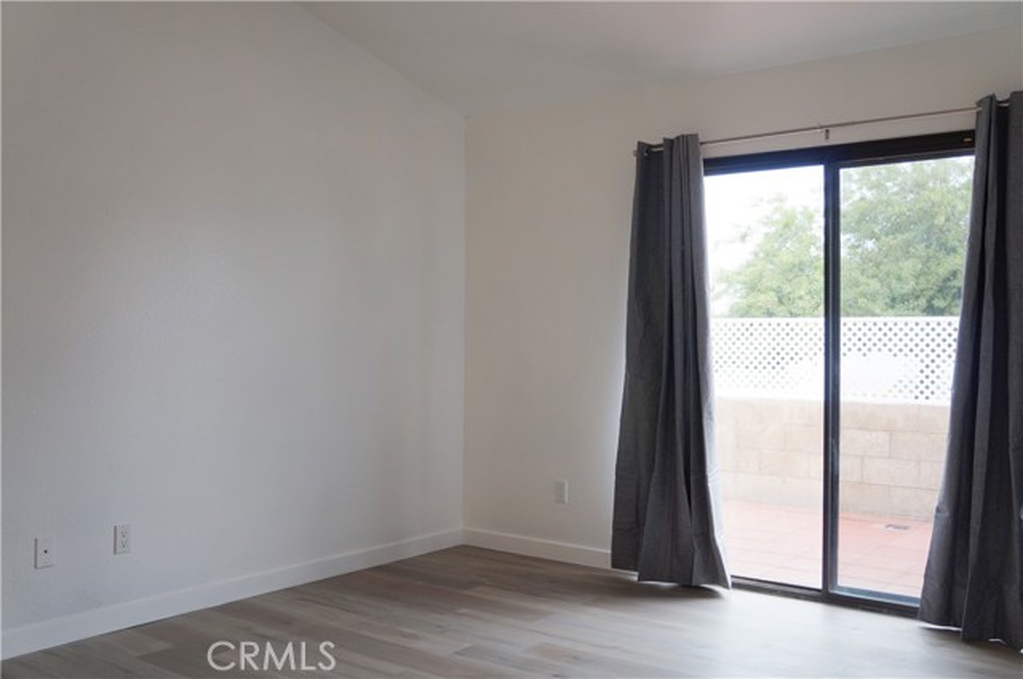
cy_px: 340
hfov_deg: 57.3
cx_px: 512
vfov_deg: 39.9
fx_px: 937
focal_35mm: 33
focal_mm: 22
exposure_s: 1/60
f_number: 4
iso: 125
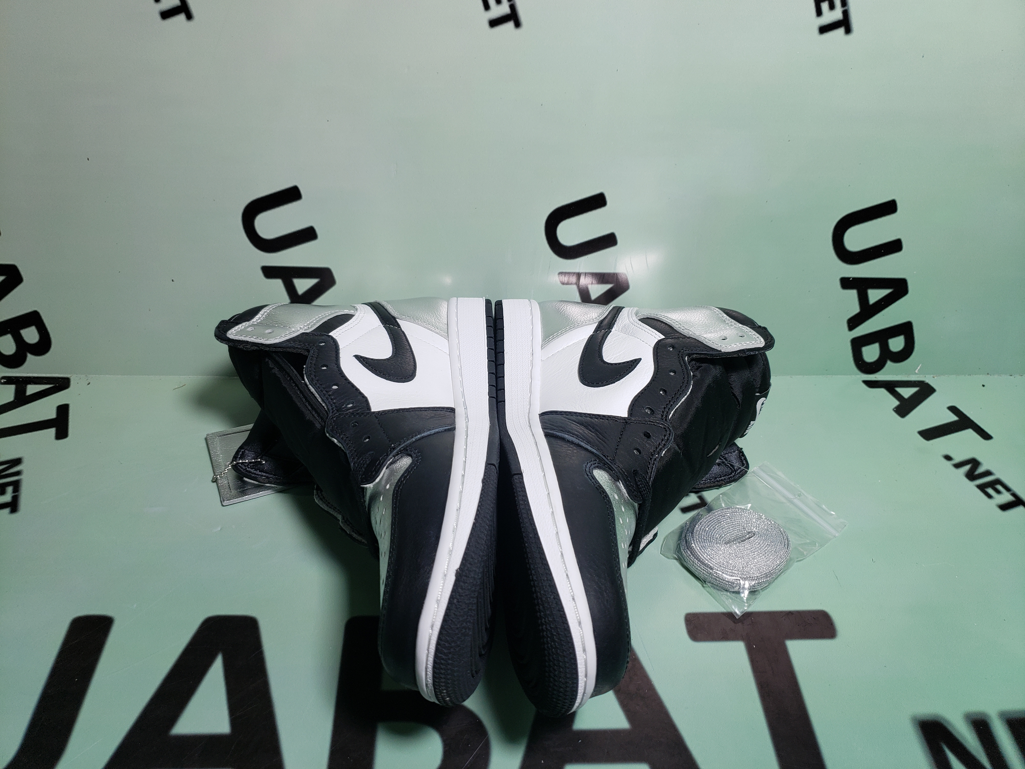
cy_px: 384
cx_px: 512
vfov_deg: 53.1
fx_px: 770
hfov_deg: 67.3
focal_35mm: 26
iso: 50
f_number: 1.5
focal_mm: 4.3
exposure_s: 1/386
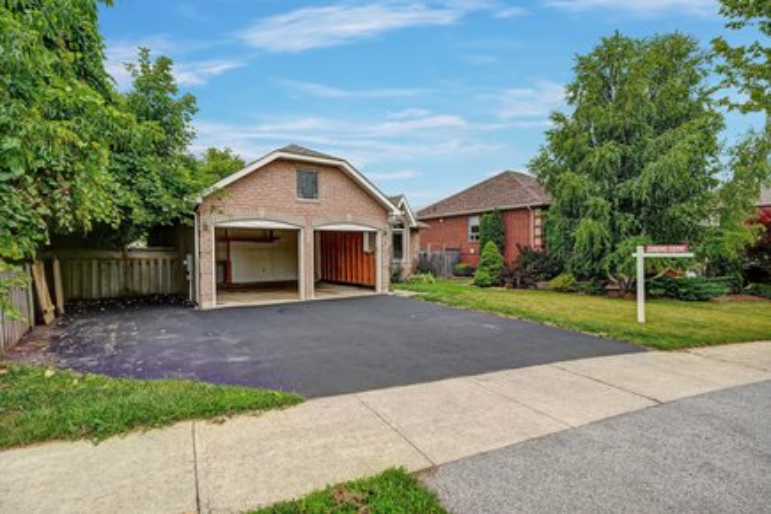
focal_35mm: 18
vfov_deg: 67.4
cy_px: 257
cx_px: 386
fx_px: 385
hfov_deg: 90.0
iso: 100
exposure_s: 1/125
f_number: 8
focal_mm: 18
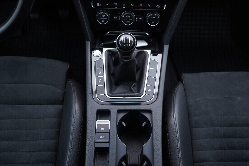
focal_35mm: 36
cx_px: 124
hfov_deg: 53.1
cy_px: 83
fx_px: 249
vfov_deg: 36.9
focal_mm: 24
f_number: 2.8
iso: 250
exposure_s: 1/40
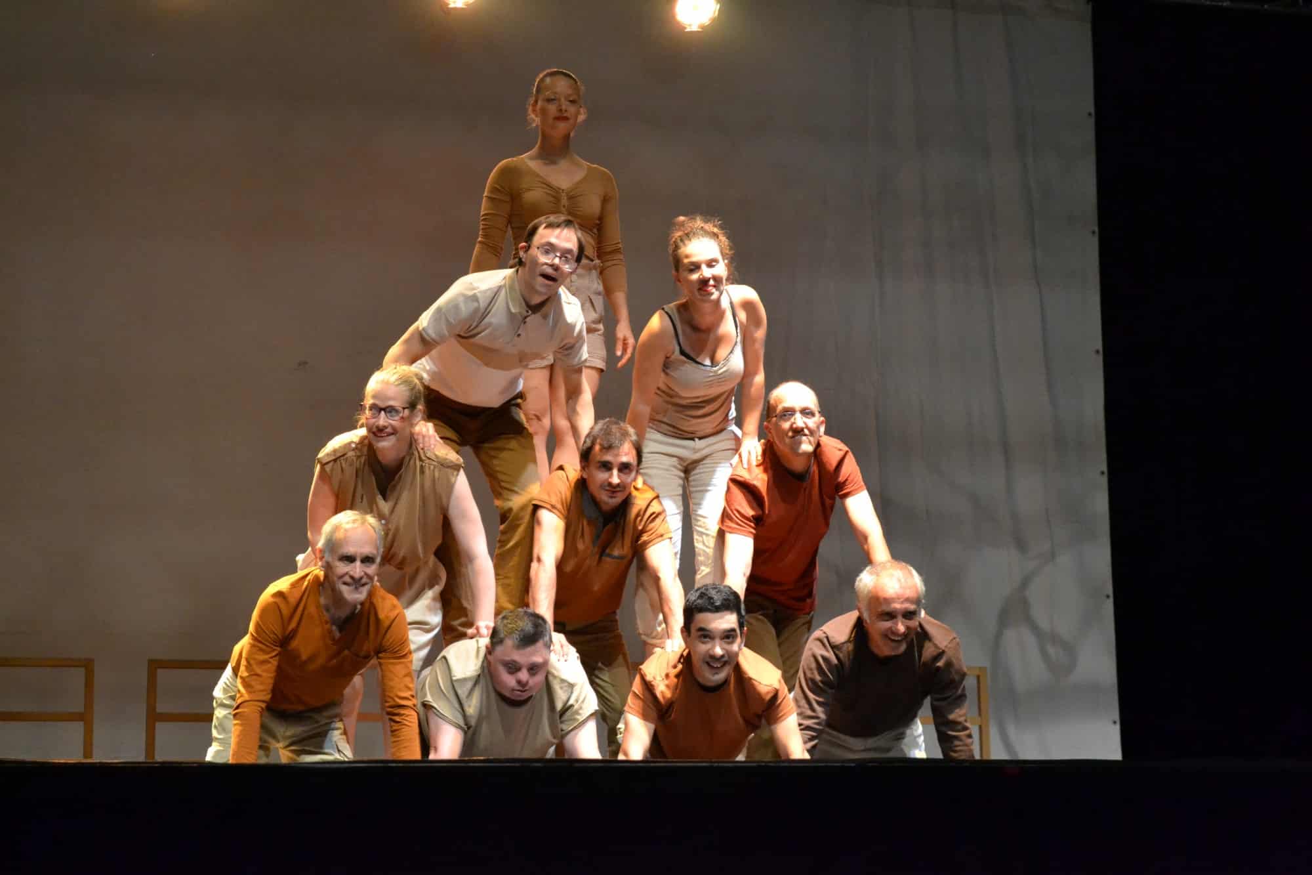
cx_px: 656
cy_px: 438
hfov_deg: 29.9
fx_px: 2460
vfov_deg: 20.2
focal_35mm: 68
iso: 3200
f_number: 5.3
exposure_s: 1/50
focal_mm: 45
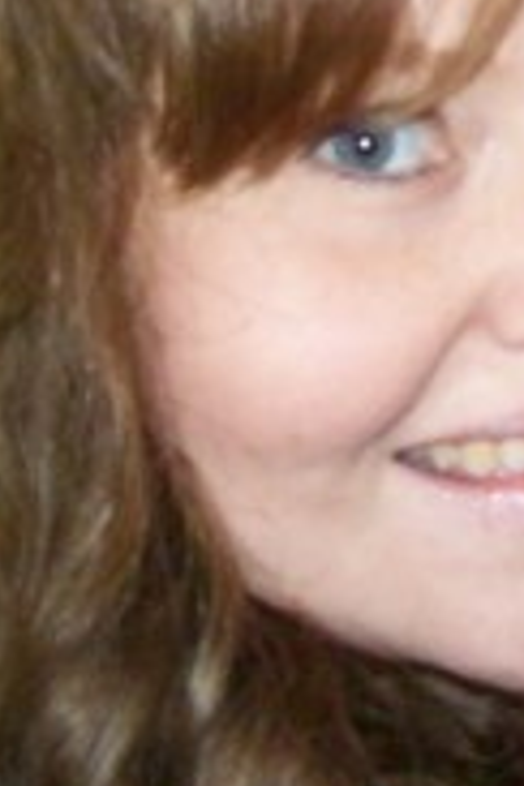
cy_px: 195
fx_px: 2009
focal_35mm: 92
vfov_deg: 21.9
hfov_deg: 14.4
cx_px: 610
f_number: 2.7
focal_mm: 6
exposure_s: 1/64
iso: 160
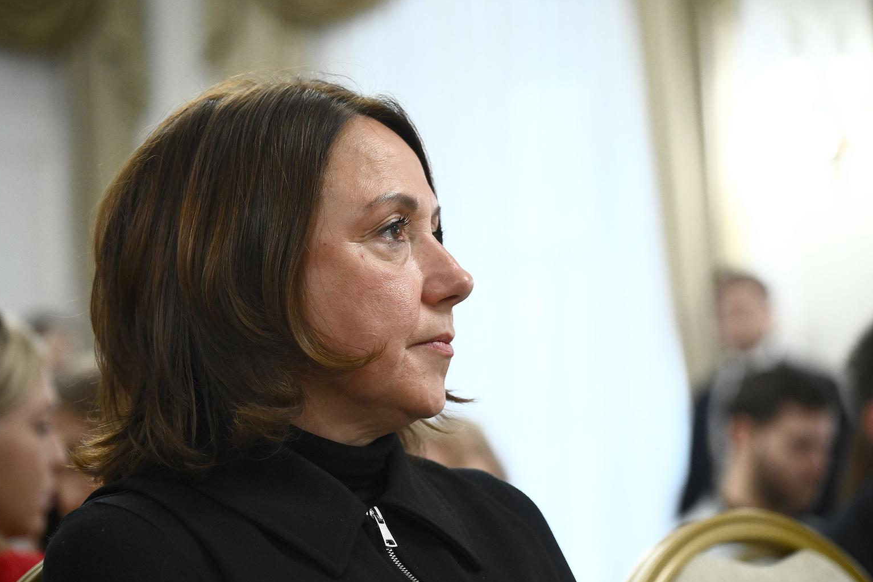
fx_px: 3031
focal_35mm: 125
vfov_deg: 11.0
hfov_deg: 16.4
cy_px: 301
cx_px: 428
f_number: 4.5
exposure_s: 1/500
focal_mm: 120
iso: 4000
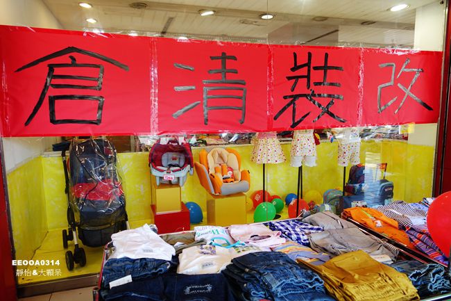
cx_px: 226
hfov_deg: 73.8
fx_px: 301
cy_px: 150
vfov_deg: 53.1
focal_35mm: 24
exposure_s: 1/60
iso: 125
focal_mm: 8.8
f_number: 2.8
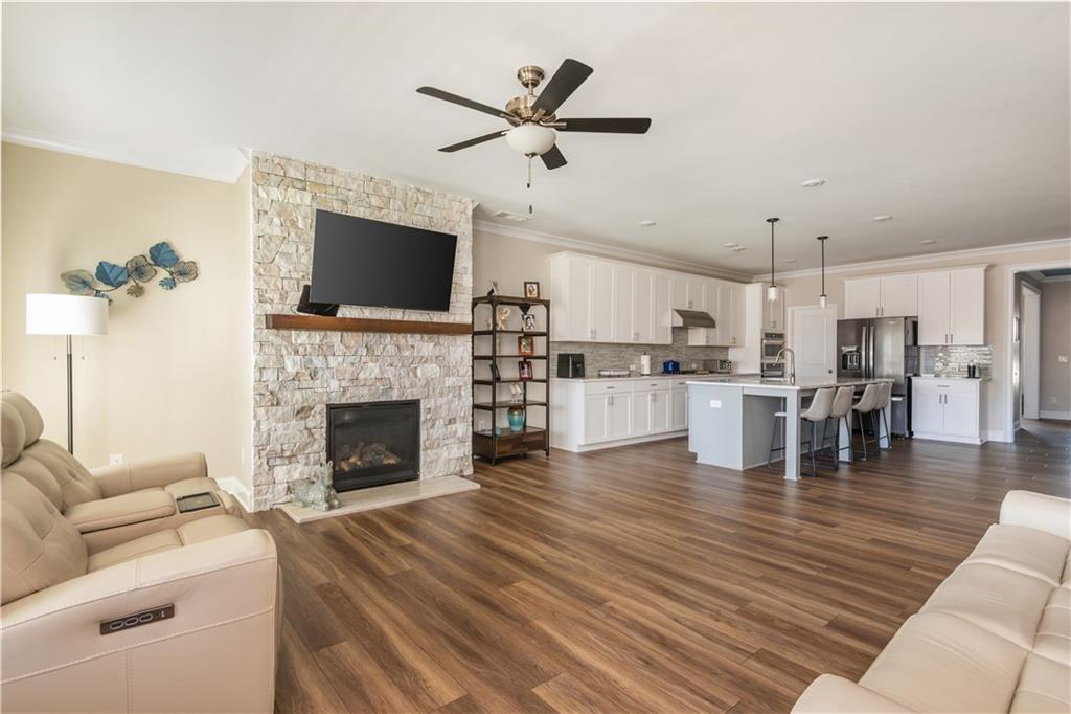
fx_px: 506
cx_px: 536
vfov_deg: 70.4
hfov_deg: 93.3
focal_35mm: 17
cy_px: 357
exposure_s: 1/1.67
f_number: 10
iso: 800
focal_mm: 17
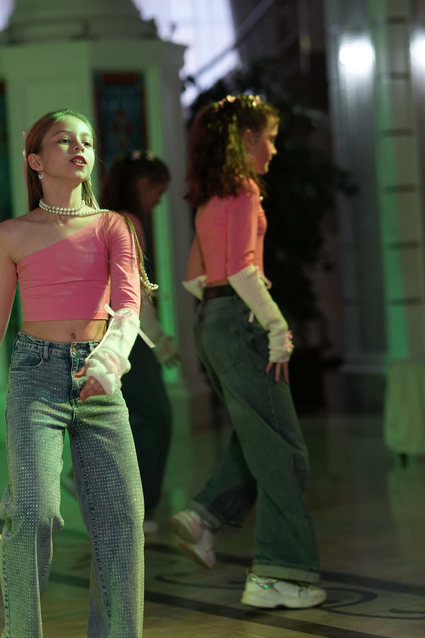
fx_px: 2390
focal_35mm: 135
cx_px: 150
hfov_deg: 10.2
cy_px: 258
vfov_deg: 15.2
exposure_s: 1/400
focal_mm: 85
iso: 800
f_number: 2.2
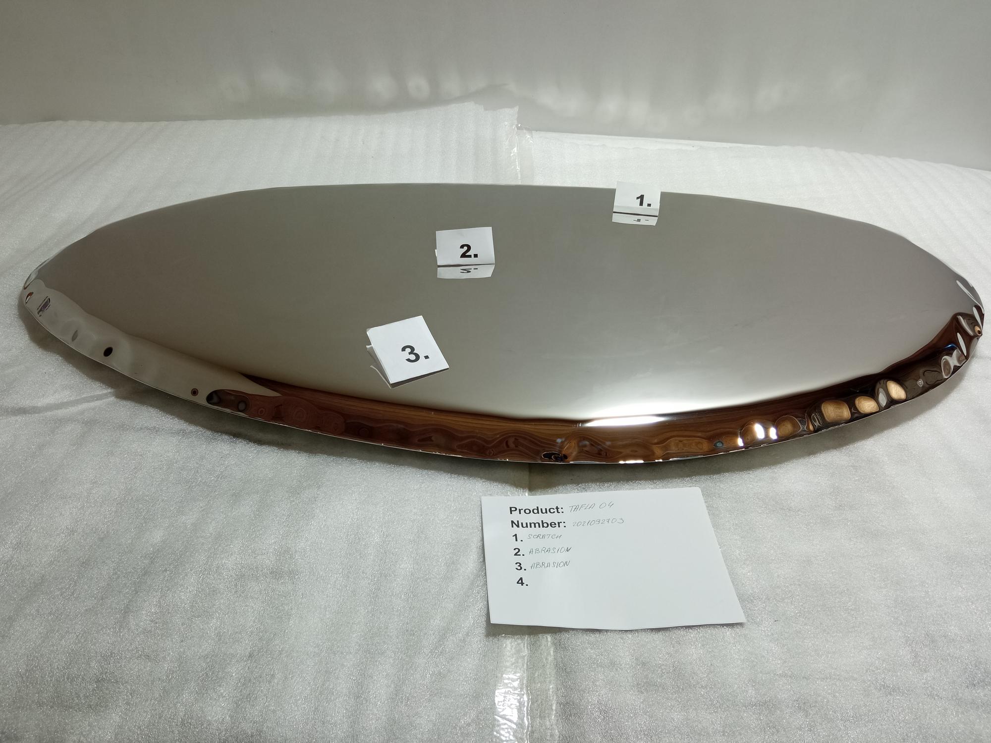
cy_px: 372
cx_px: 496
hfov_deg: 65.3
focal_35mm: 27
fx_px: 773
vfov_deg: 51.4
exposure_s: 1/139
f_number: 2.2
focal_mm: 3.79
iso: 111
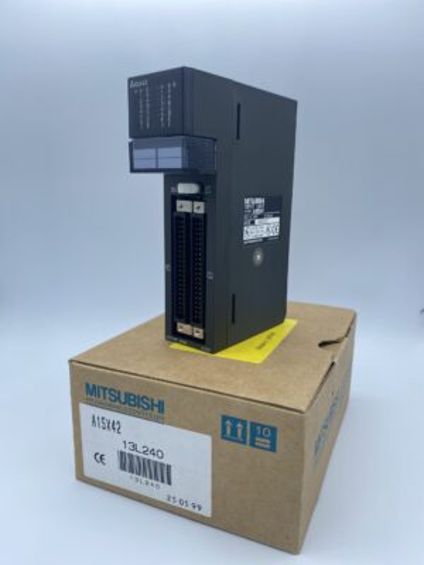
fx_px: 425
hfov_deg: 53.1
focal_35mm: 26
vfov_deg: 67.3
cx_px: 212
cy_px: 282
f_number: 1.8
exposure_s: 1/981
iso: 32
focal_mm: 4.25
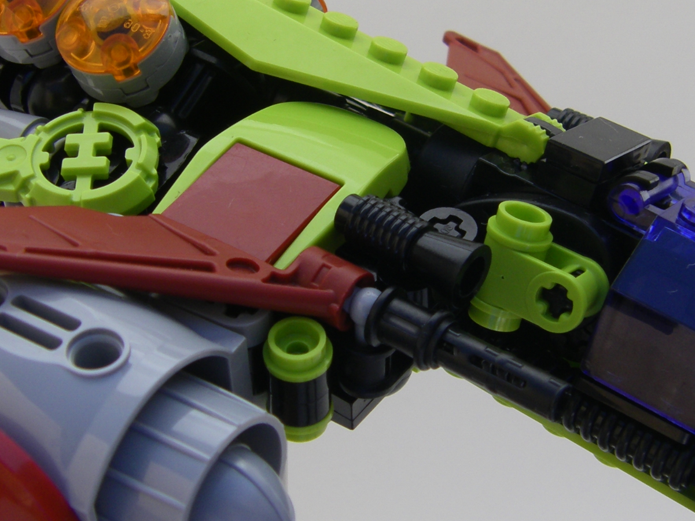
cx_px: 381
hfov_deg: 23.8
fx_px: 1647
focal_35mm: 82
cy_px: 218
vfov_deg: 18.0
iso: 64
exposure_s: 1/320
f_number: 3.5
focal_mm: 6.3
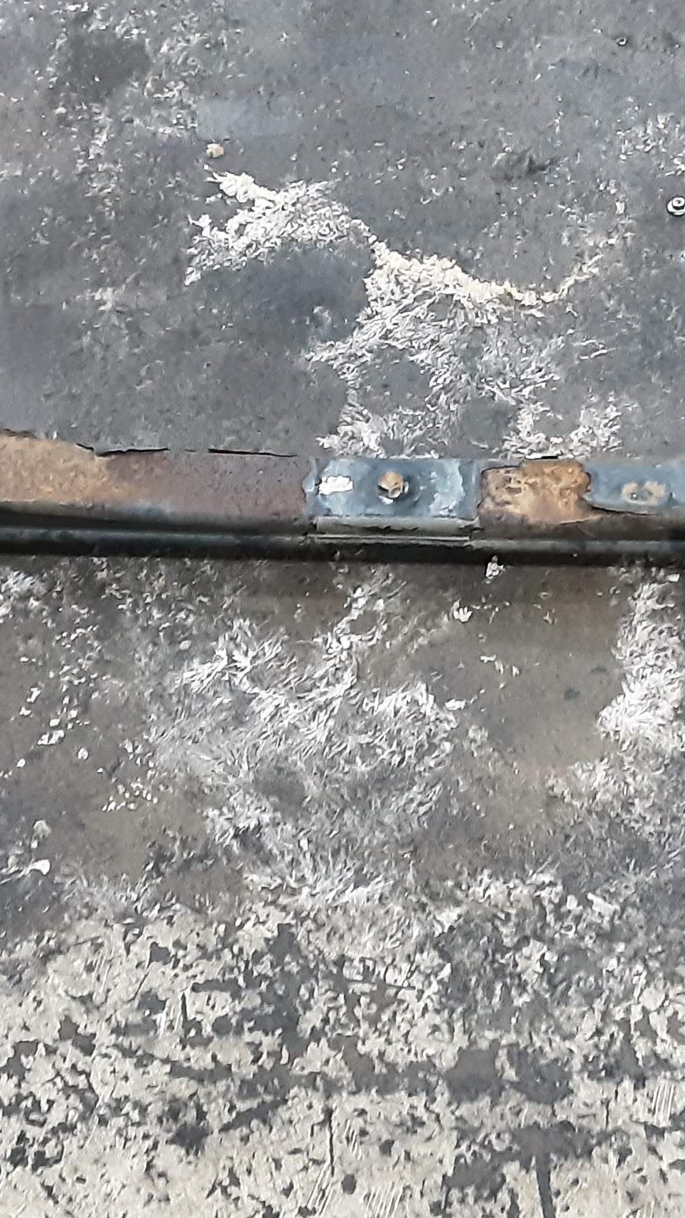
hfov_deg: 21.4
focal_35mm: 56
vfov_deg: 37.2
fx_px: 1809
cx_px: 441
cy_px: 545
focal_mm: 2.91
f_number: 1.9
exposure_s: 1/25
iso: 400
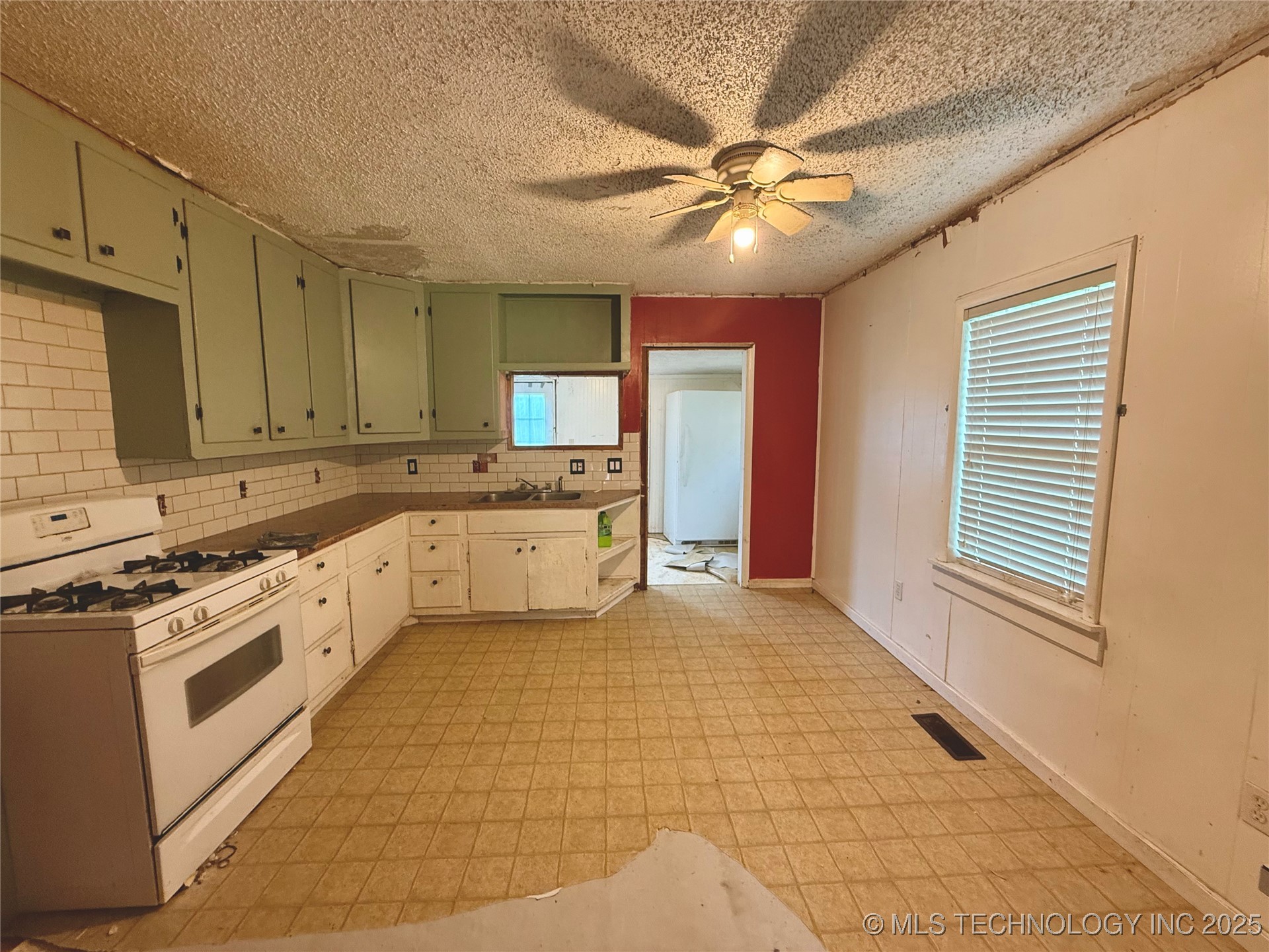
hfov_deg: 102.1
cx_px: 634
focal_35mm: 14
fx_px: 513
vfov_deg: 85.7
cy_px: 476
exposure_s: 1/60
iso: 320
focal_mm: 2.22
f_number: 2.2
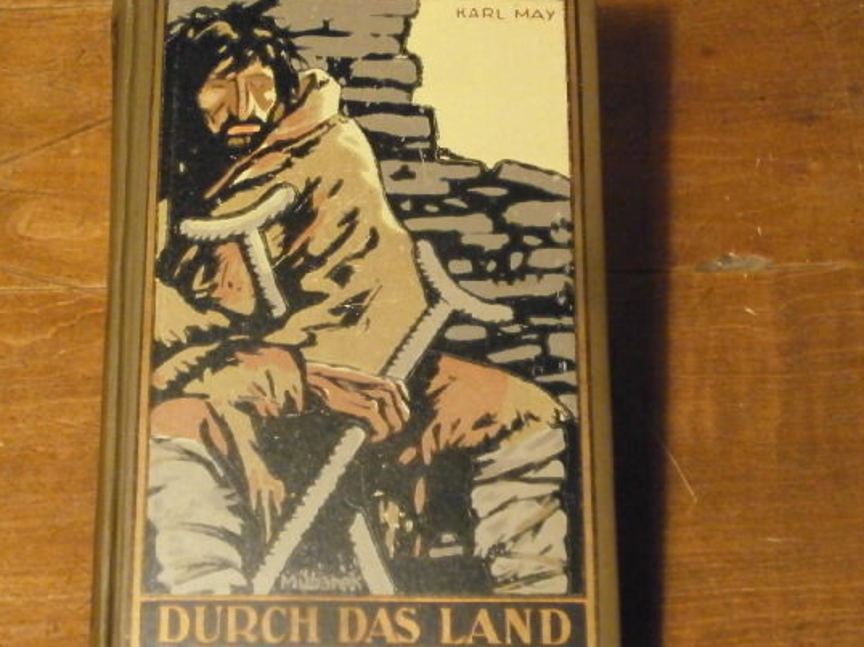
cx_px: 369
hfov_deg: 26.0
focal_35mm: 75
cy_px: 352
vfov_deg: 19.6
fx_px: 1871
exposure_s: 1/15
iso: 1250
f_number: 4.6
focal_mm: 11.1
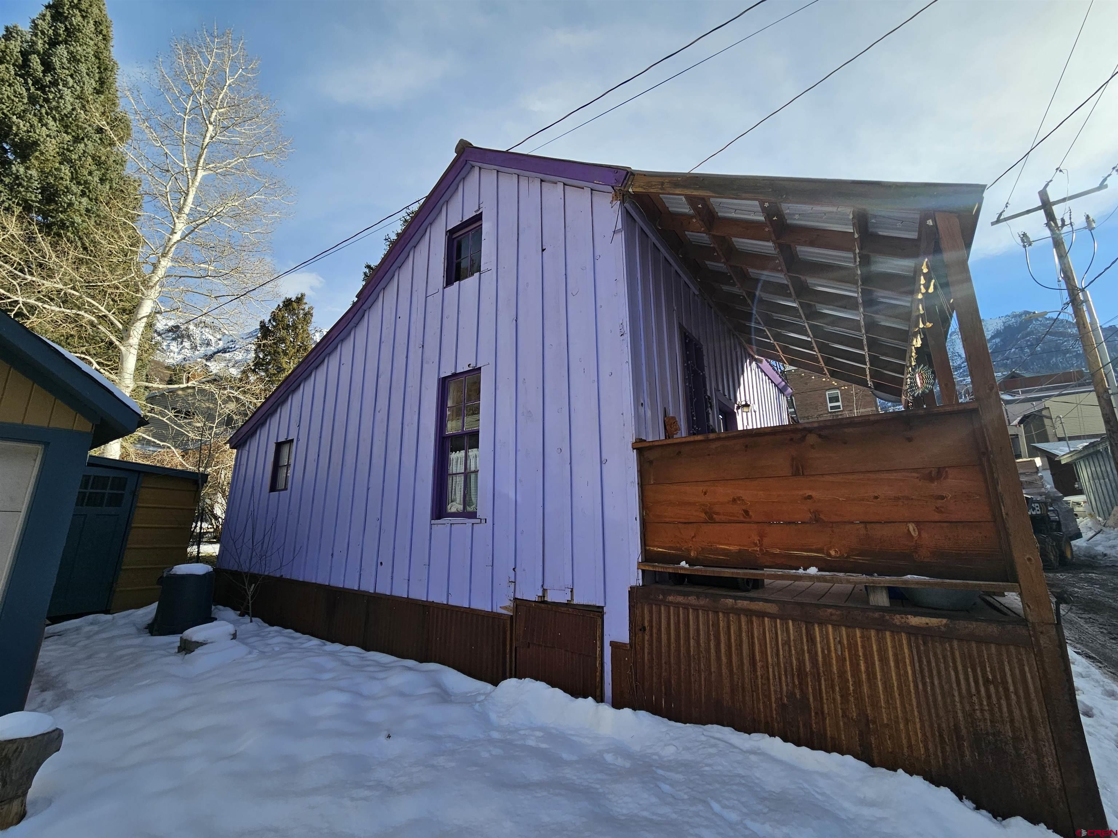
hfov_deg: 106.2
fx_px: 420
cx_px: 559
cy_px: 419
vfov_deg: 89.9
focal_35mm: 13
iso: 50
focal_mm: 2.2
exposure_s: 1/1533
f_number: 2.2
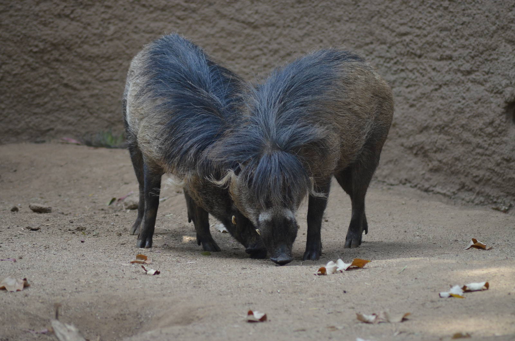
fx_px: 5140
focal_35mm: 360
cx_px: 258
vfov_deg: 3.8
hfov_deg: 5.7
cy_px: 170
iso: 800
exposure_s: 1/640
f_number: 5
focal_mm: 240
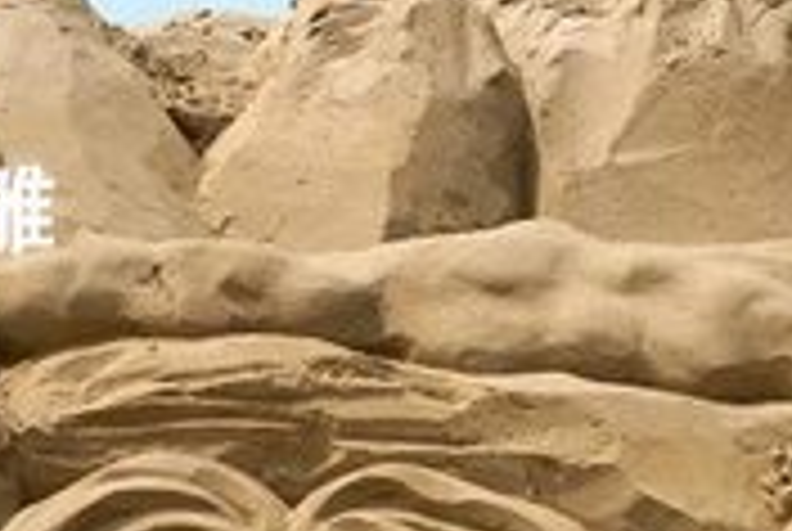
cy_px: 495
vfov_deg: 6.7
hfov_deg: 10.0
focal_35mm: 204
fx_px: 4496
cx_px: 855
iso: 200
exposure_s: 1/800
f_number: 8
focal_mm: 60
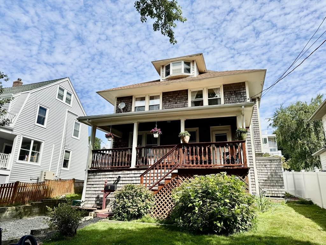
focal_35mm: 24
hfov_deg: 71.6
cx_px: 163
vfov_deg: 56.8
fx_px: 226
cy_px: 122
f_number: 1.78
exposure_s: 1/4950
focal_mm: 6.76
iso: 80
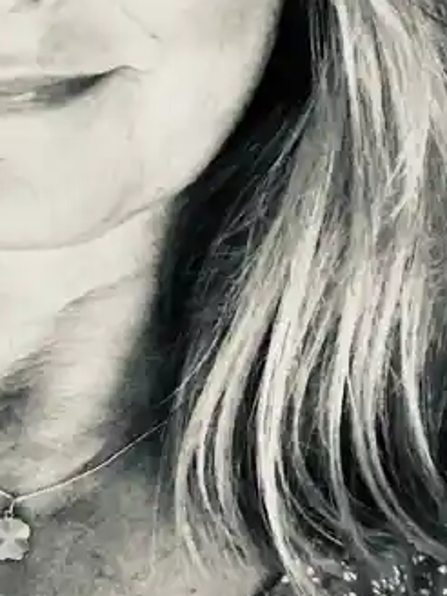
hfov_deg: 14.0
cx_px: 0
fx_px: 1791
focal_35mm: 104
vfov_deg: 18.6
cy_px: 65
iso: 250
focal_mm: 2.87
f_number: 2.2
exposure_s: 1/33
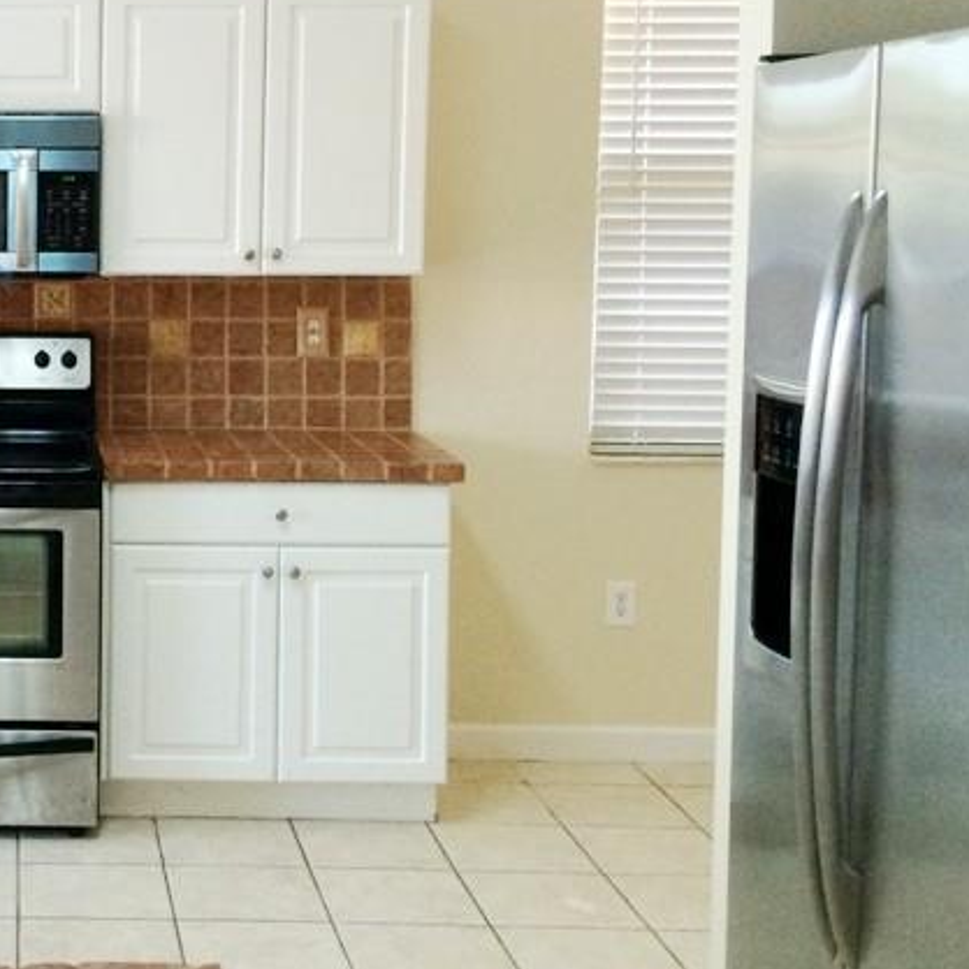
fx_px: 1900
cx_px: 1
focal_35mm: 60
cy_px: 336
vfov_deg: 28.5
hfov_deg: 27.0
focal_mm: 4.15
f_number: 2.2
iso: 64
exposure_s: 1/30
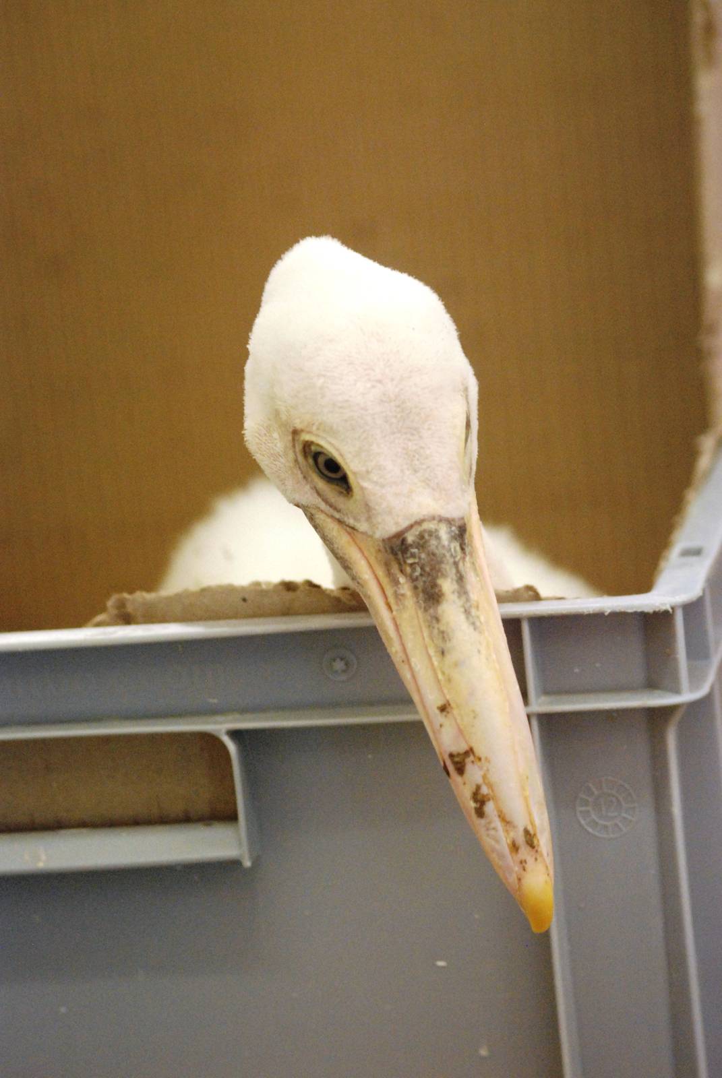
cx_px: 361
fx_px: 4275
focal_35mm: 142
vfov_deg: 14.4
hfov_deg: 9.7
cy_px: 539
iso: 1600
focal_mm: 95
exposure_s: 1/160
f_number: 4
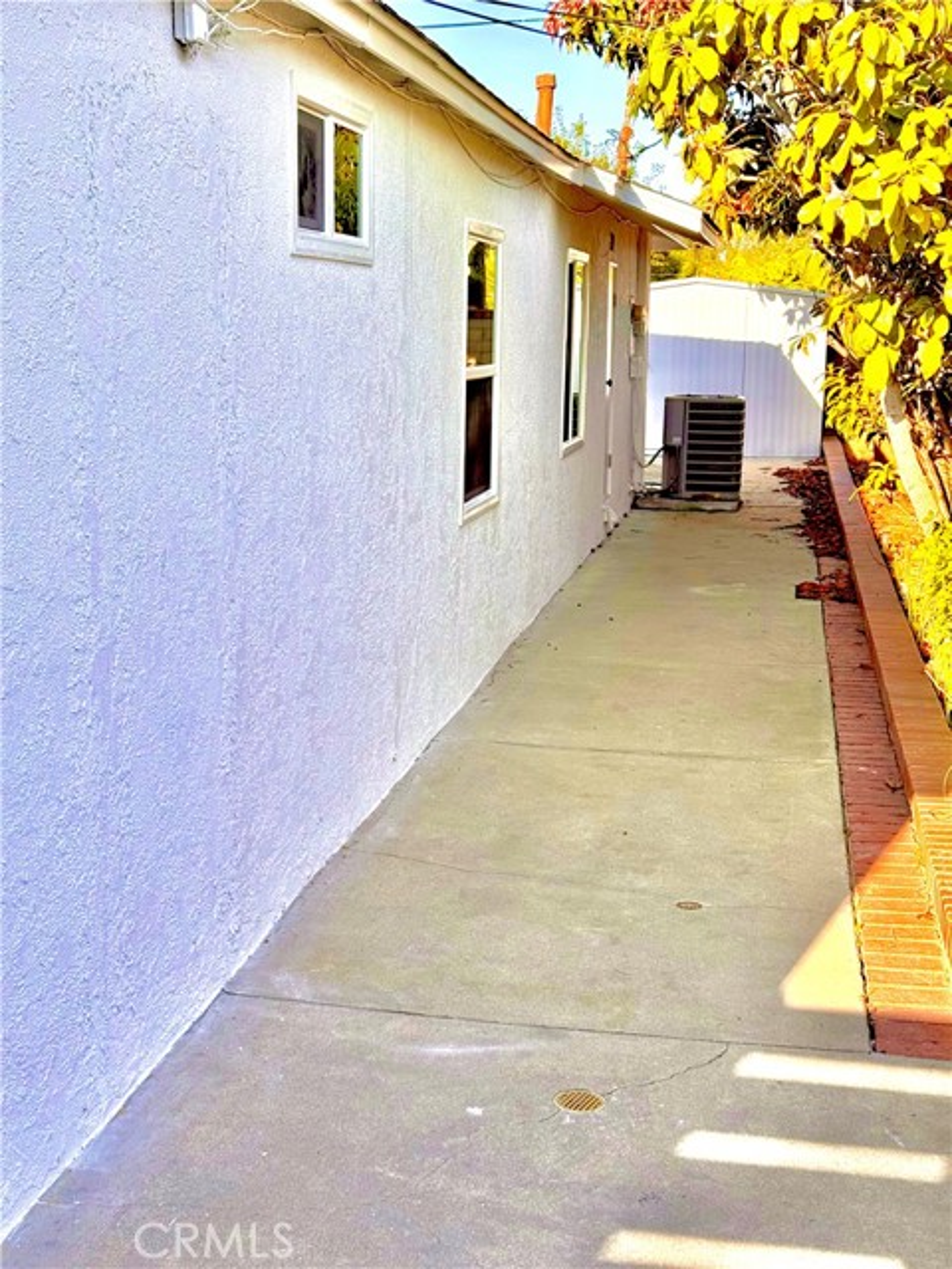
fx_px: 1760
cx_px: 476
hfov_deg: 30.3
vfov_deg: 39.7
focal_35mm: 48
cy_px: 634
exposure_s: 1/1395
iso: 64
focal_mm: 6.76
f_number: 1.78
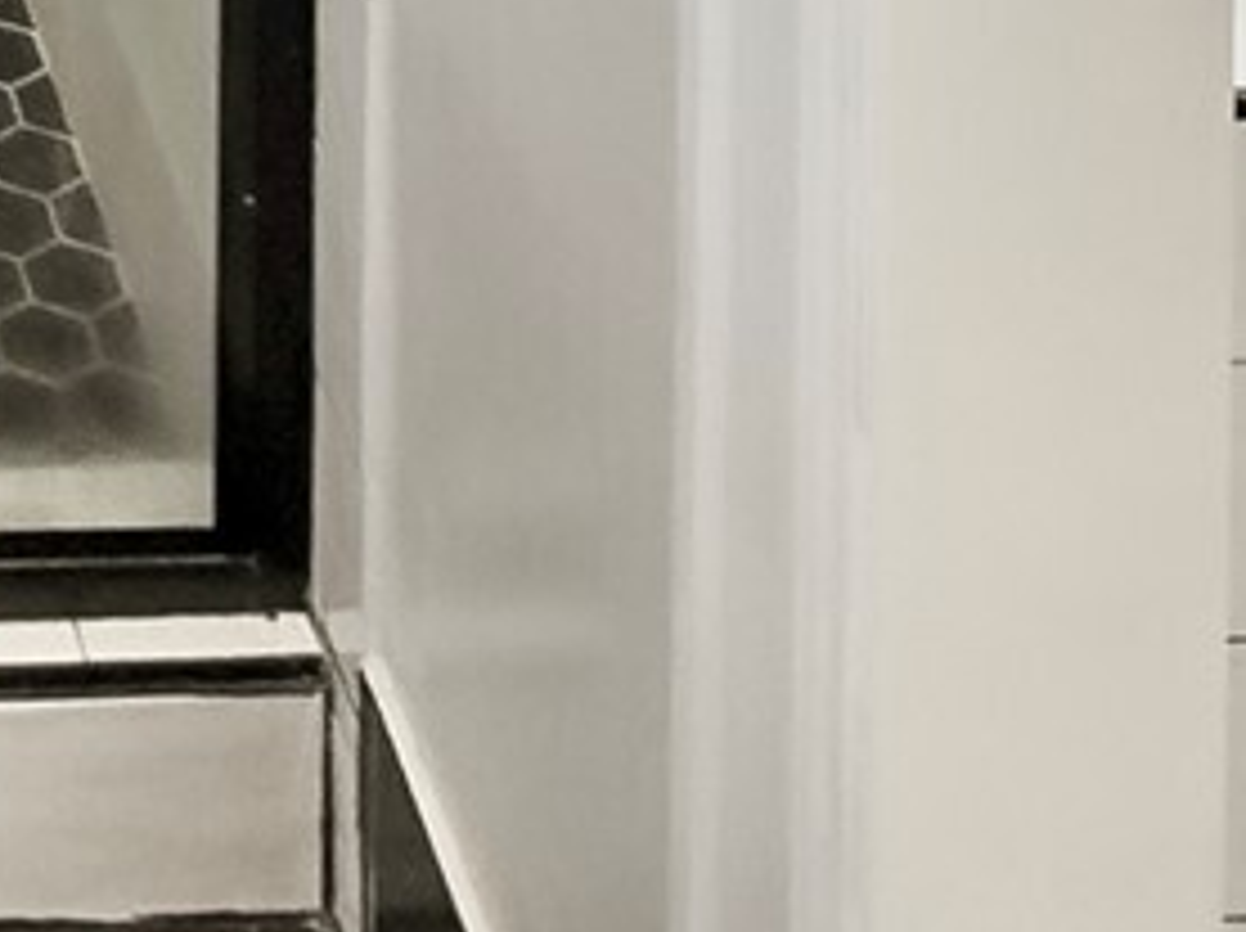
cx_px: -711
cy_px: -1369
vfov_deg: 13.1
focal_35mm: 81
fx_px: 2912
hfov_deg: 20.2
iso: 250
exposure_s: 1/60
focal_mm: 2.22
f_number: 2.2
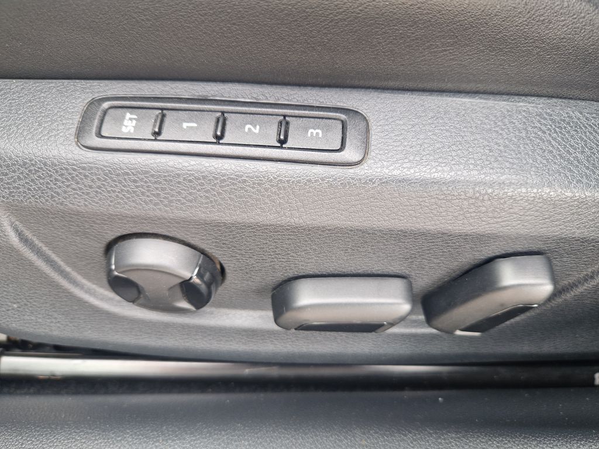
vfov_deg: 58.9
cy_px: 224
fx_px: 398
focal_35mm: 23
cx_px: 300
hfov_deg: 73.9
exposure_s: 1/100
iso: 50
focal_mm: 5.4
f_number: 1.8
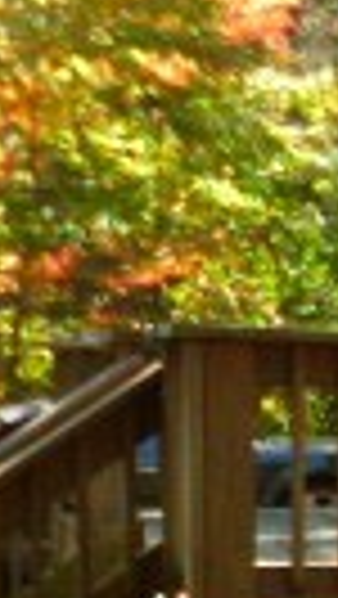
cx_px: 1140
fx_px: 2004
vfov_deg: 16.6
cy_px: 611
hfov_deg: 7.8
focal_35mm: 126
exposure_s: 1/200
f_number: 2.5
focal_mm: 4.3
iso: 100
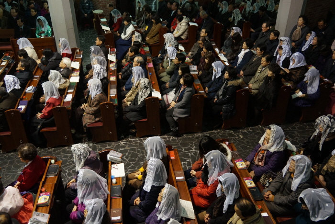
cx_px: 168
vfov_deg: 39.0
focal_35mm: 34
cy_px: 112
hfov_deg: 55.8
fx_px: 317
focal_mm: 23
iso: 1600
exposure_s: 1/60
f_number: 4
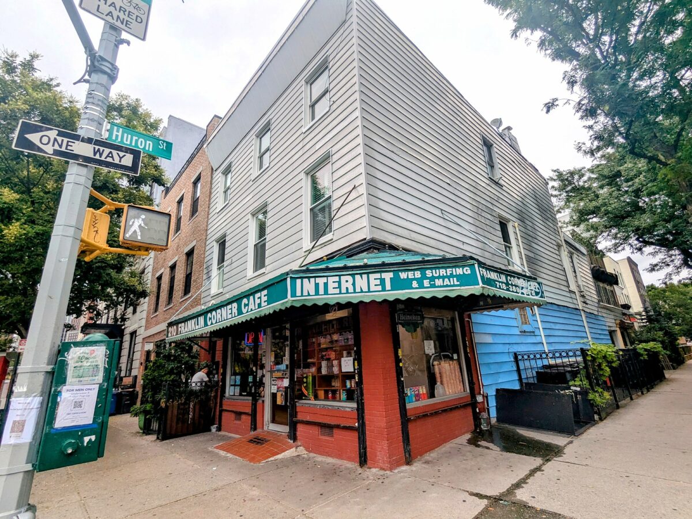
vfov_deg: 78.1
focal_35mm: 16
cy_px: 260
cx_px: 346
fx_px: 320
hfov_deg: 94.5
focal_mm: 2.35
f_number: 2.2
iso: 52
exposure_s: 1/732
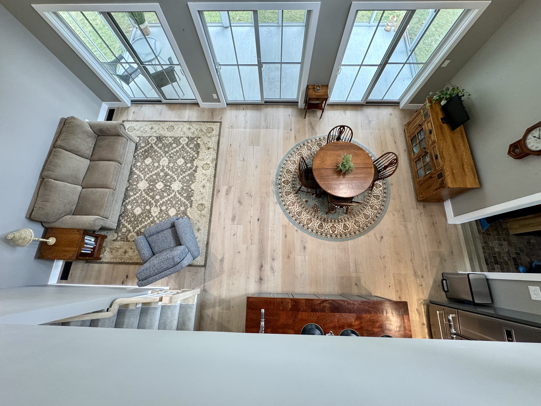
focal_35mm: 14
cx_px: 270
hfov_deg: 102.1
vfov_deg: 85.7
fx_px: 219
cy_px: 203
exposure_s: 1/60
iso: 200
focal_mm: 2.22
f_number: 2.2
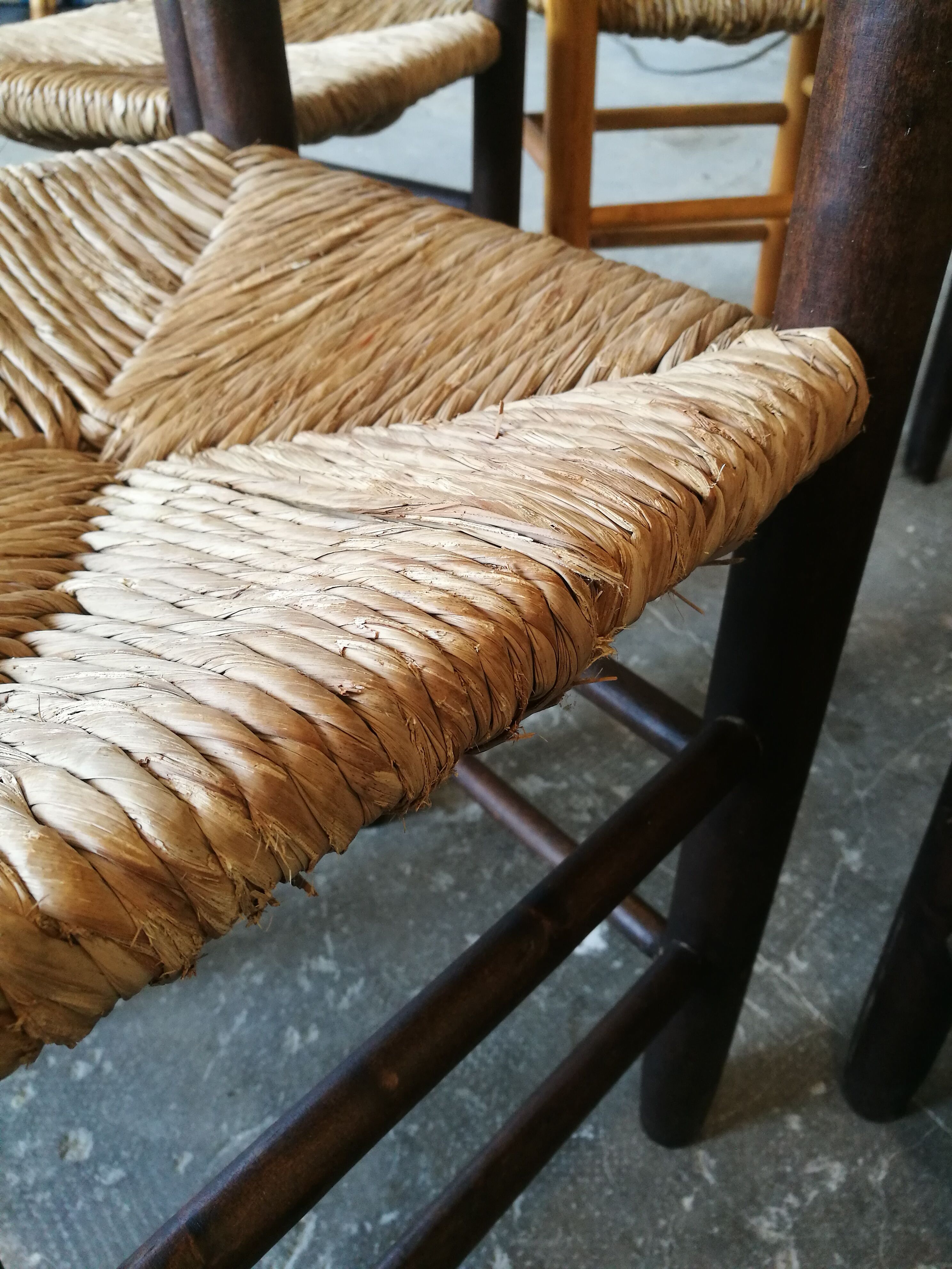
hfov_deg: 51.4
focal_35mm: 27
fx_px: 990
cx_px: 476
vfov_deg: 65.3
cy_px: 634
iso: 200
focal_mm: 4.5
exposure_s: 1/33.3
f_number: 2.2
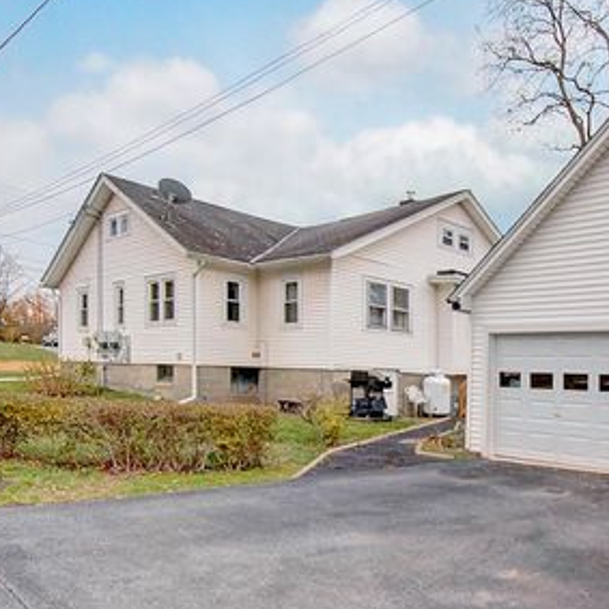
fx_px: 537
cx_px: 476
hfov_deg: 55.4
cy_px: 327
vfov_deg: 59.0
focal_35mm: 27
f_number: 14
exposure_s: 1/30
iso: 200
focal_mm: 12
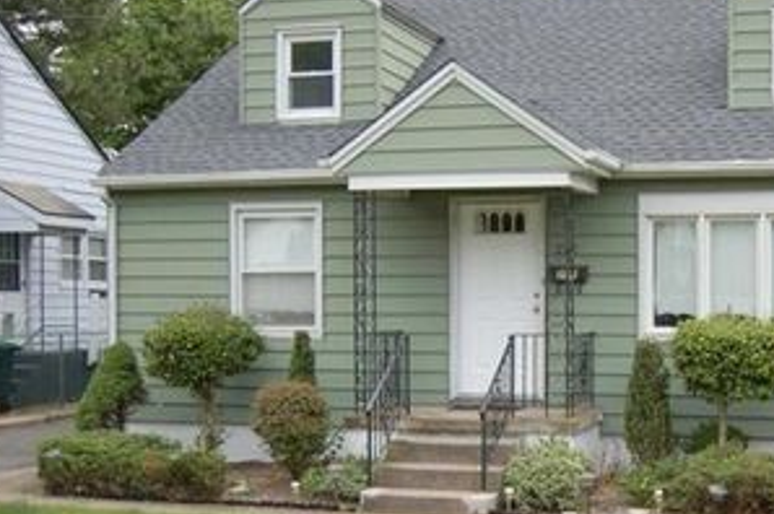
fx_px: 1242
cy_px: 350
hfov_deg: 33.5
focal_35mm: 58
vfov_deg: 23.3
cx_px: 629
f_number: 3.8
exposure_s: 1/800
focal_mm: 23
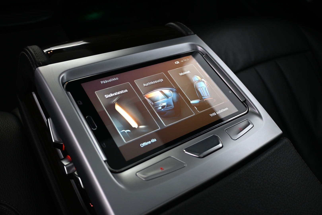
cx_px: 161
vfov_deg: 40.8
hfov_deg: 58.3
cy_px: 108
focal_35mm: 32
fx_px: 288
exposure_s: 1/30
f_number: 4
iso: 1100
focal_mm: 21.5
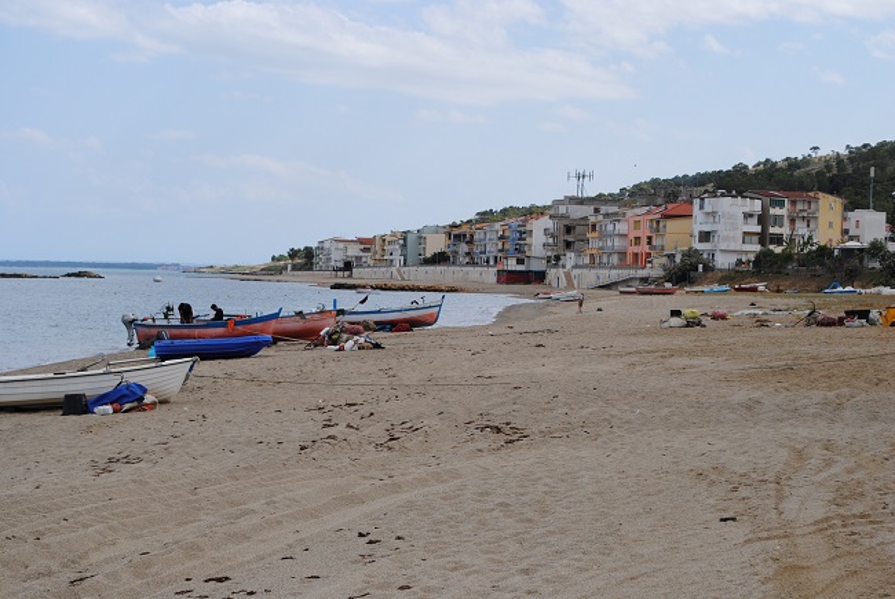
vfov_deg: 16.6
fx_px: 2053
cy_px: 300
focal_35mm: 82
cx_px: 448
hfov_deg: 24.6
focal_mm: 55
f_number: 8
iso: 100
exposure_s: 1/250
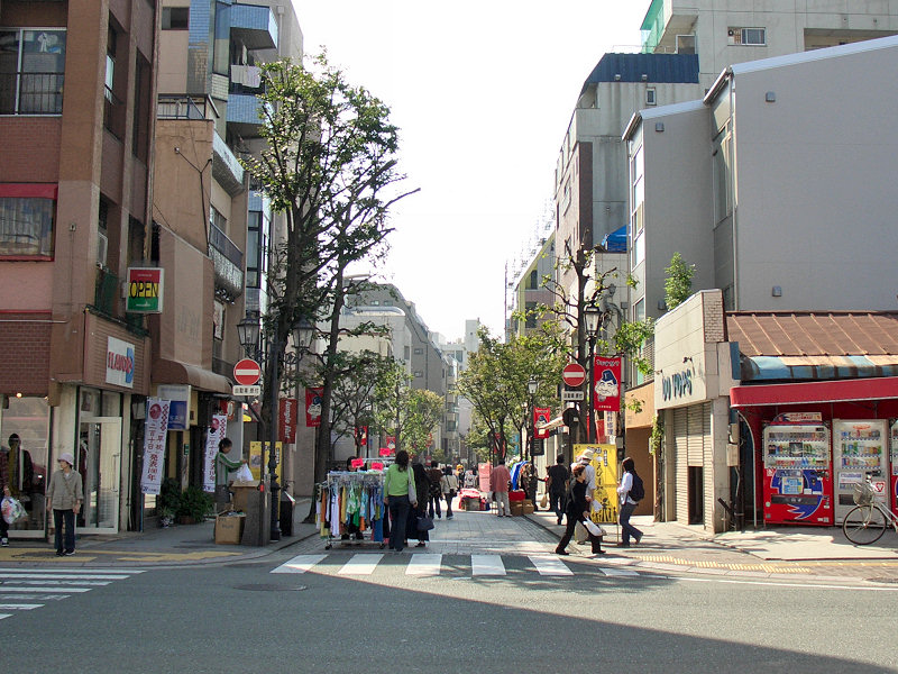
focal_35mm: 33
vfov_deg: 42.9
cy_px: 337
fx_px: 856
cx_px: 449
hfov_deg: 55.4
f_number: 4
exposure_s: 1/400
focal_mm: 7.1
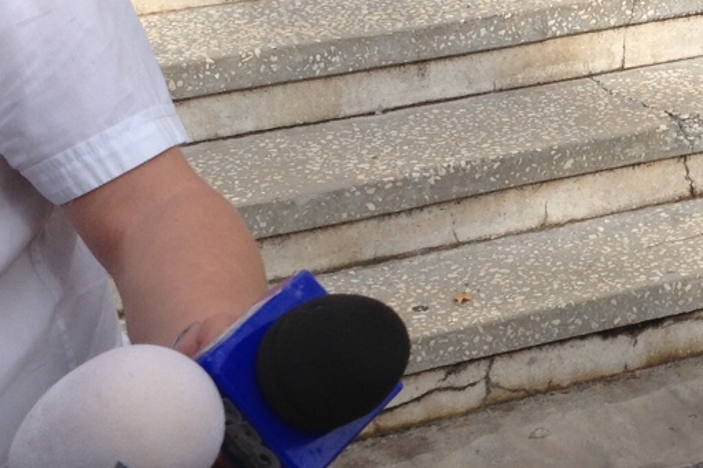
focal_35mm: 116
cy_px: 143
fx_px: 2264
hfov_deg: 17.2
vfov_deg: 11.8
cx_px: 729
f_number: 2.4
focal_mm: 4.28
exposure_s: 1/1284
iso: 50
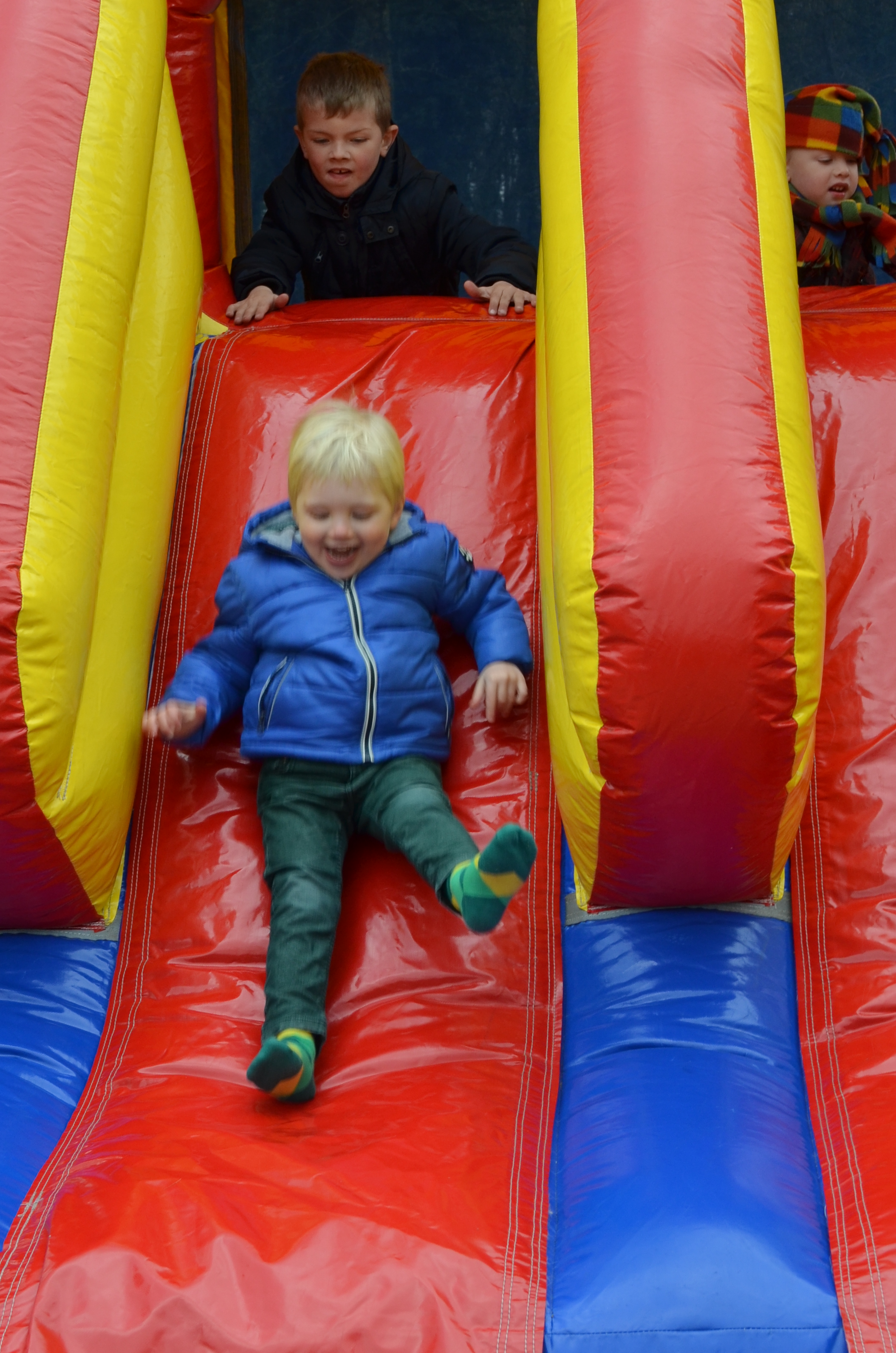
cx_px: 637
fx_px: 2437
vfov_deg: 30.9
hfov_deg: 20.7
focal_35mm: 65
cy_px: 551
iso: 200
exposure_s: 1/200
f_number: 7.1
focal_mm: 28
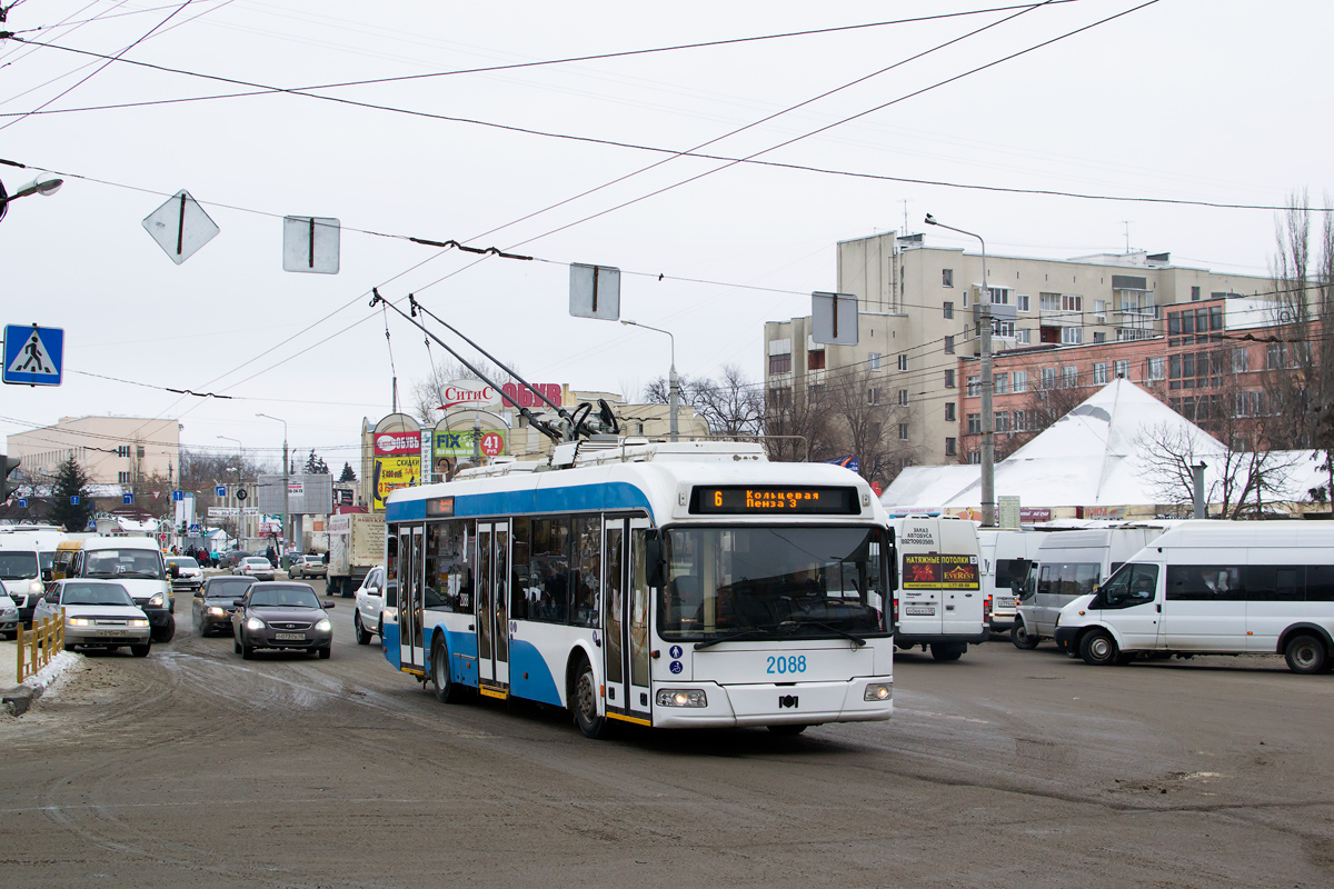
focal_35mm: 52
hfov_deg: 37.9
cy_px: 444
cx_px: 667
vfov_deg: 25.8
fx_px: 1945
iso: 400
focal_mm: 35
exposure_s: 1/500
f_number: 6.3
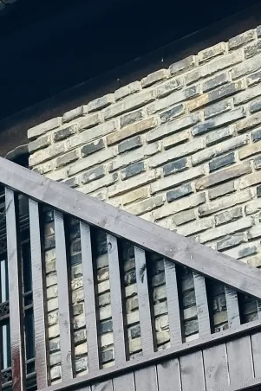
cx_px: -121
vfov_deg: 12.8
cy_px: 327
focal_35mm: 159
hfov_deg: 8.4
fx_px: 1730
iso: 64
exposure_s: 1/358
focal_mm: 6.86
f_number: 1.78
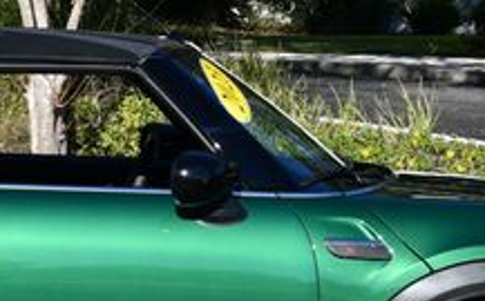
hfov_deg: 10.2
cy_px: 138
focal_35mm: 205
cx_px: 80
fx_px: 2706
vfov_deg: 6.4
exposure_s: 1/320
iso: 100
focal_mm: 34
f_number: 9
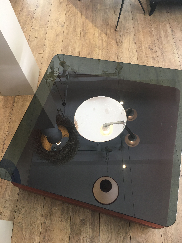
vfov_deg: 61.7
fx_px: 203
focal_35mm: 29
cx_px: 91
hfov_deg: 48.2
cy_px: 122
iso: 40
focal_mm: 4.15
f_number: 2.2
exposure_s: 1/33
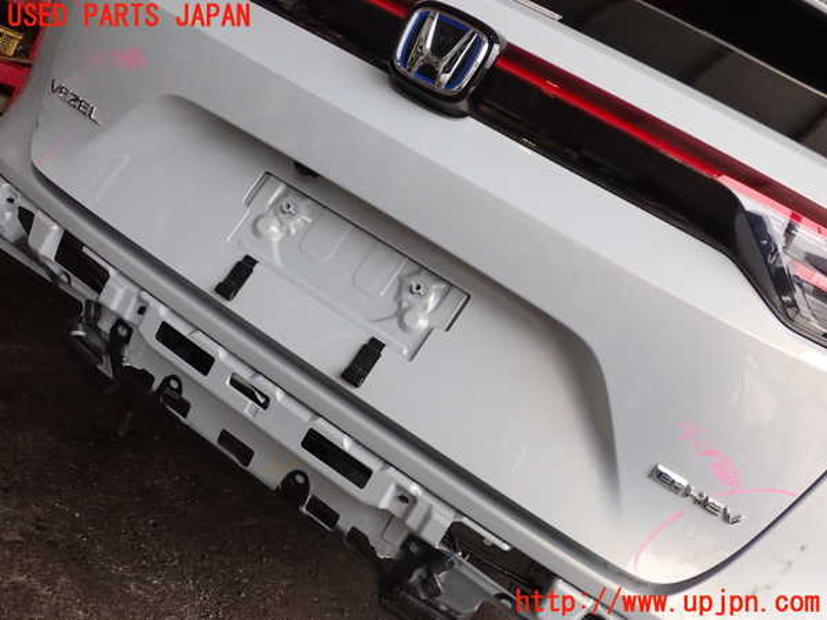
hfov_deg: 60.0
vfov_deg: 46.8
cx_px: 414
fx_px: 717
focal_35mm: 30
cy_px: 310
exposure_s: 1/80
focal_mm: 5.4
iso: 100
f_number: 2.3
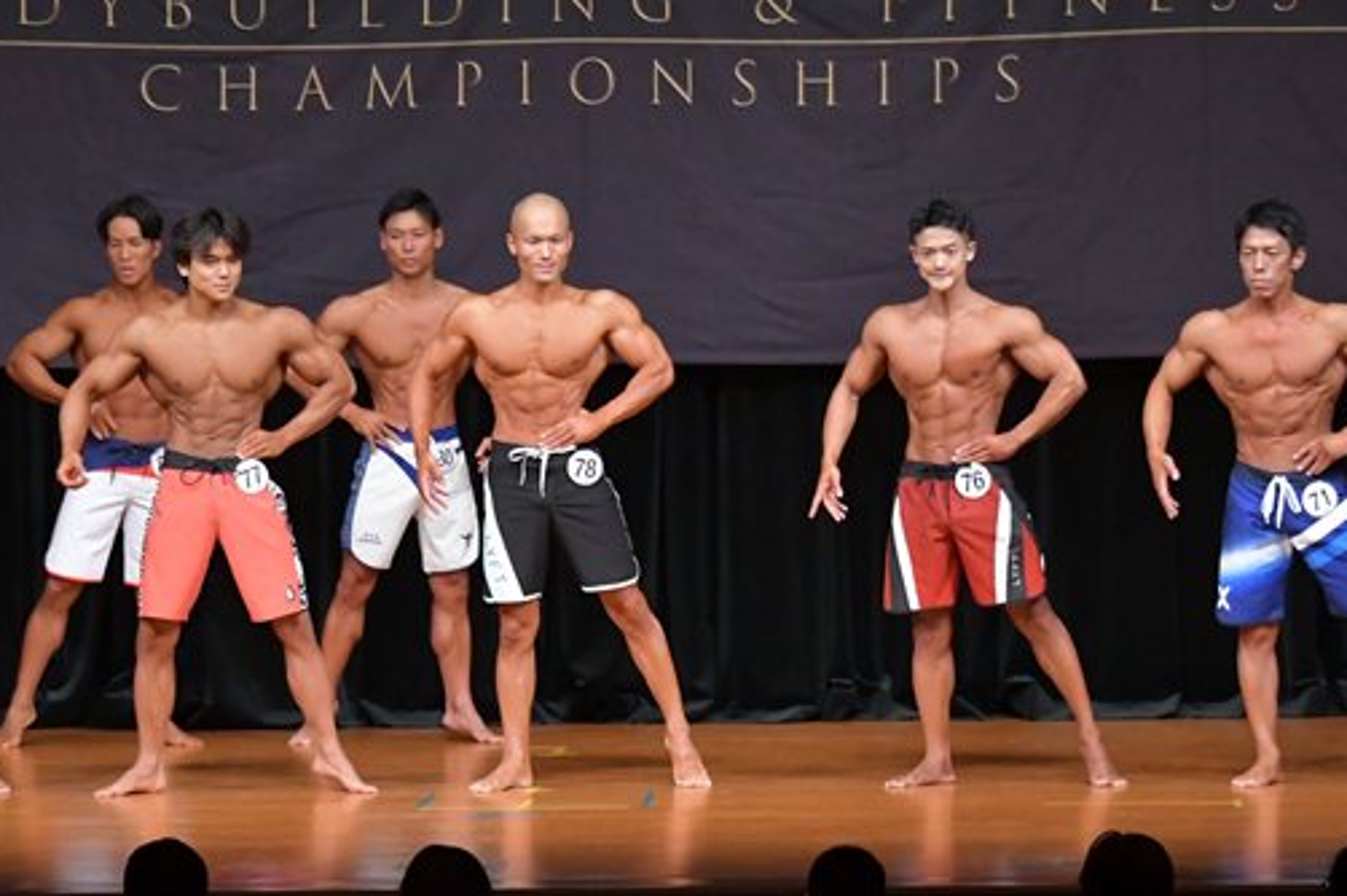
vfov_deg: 6.0
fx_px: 8488
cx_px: 637
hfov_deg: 9.1
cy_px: 512
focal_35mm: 227
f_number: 5.6
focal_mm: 98
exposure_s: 1/400
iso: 5000
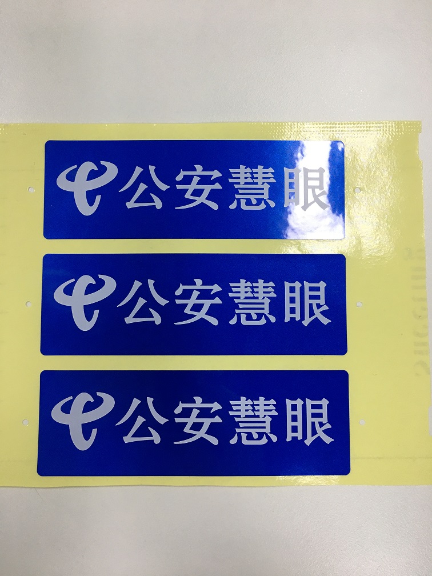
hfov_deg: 48.2
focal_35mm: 29
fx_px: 483
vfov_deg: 61.7
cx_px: 216
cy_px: 288
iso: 100
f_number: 2.2
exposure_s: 1/33
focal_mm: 4.15
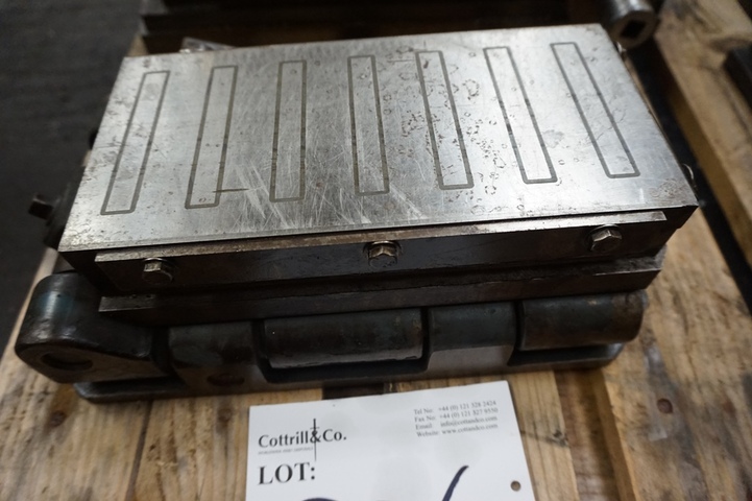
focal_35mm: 24
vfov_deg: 53.1
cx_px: 376
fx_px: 501
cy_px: 250
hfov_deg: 73.8
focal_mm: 16
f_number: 3.5
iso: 2000
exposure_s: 1/60
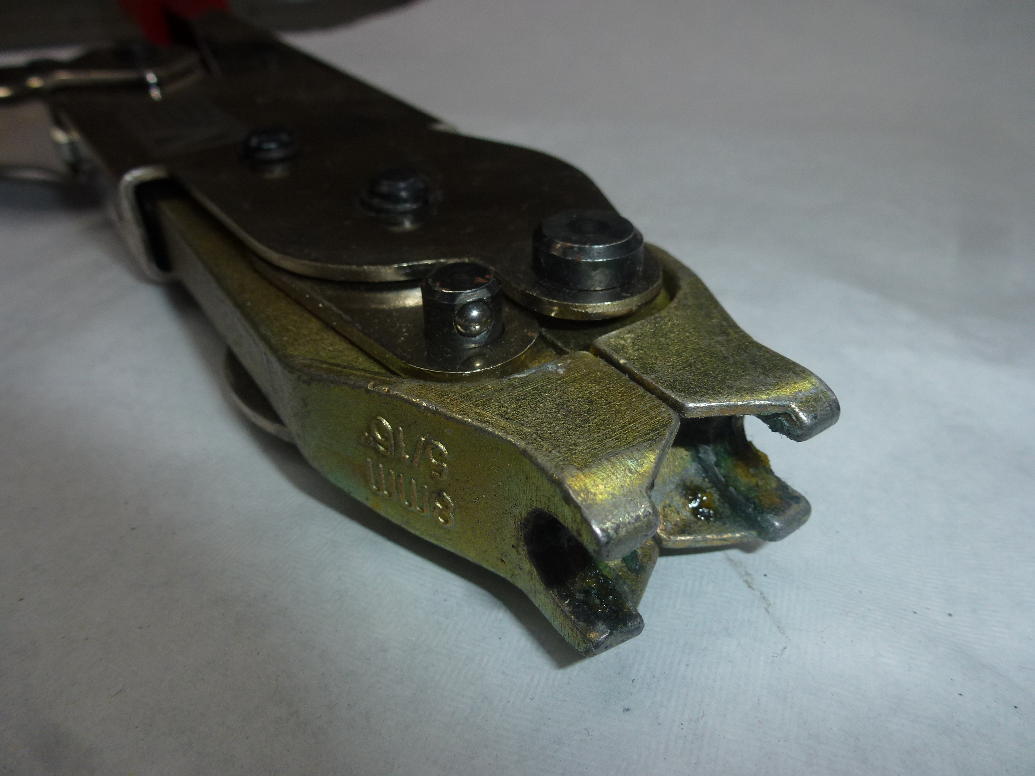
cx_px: 518
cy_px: 388
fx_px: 718
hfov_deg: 71.6
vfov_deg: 56.8
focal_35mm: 24
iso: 100
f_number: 3.3
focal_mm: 4.3
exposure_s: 1/100
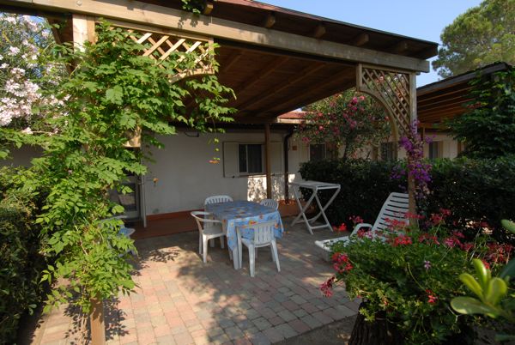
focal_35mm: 21
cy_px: 172
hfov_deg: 81.1
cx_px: 258
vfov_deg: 59.7
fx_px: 301
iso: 125
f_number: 7.1
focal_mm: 14
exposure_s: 1/180
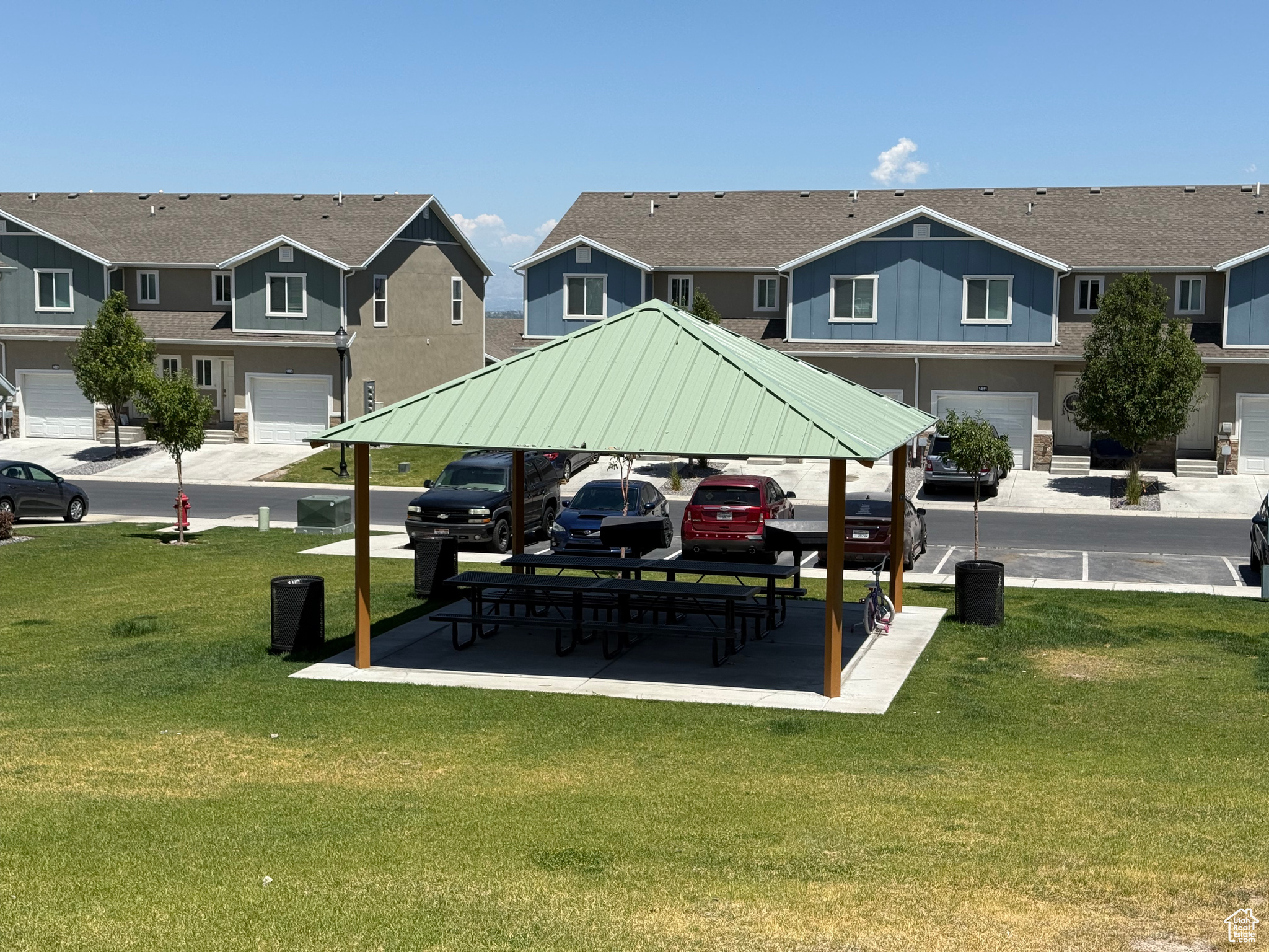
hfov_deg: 39.7
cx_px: 634
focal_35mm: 48
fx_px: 1760
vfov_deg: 30.3
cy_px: 476
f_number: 1.78
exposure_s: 1/6024
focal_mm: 6.76
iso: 64
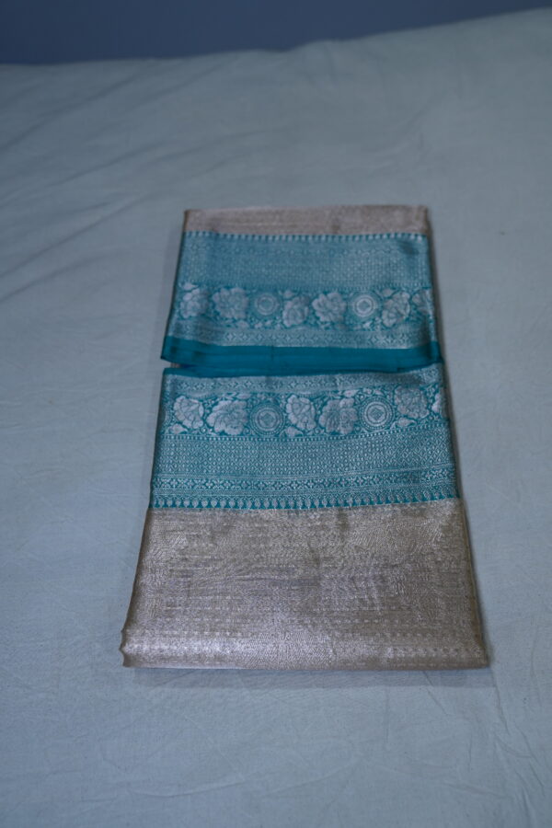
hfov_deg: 37.9
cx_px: 276
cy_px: 414
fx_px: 805
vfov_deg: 54.4
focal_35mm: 35
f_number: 3.5
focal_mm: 35
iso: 640
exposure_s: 1/160
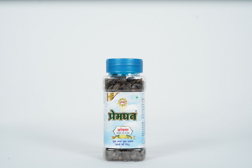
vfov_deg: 27.0
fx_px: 350
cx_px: 126
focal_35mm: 50
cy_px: 84
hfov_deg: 39.6
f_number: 7.1
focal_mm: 50
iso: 400
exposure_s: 1/200
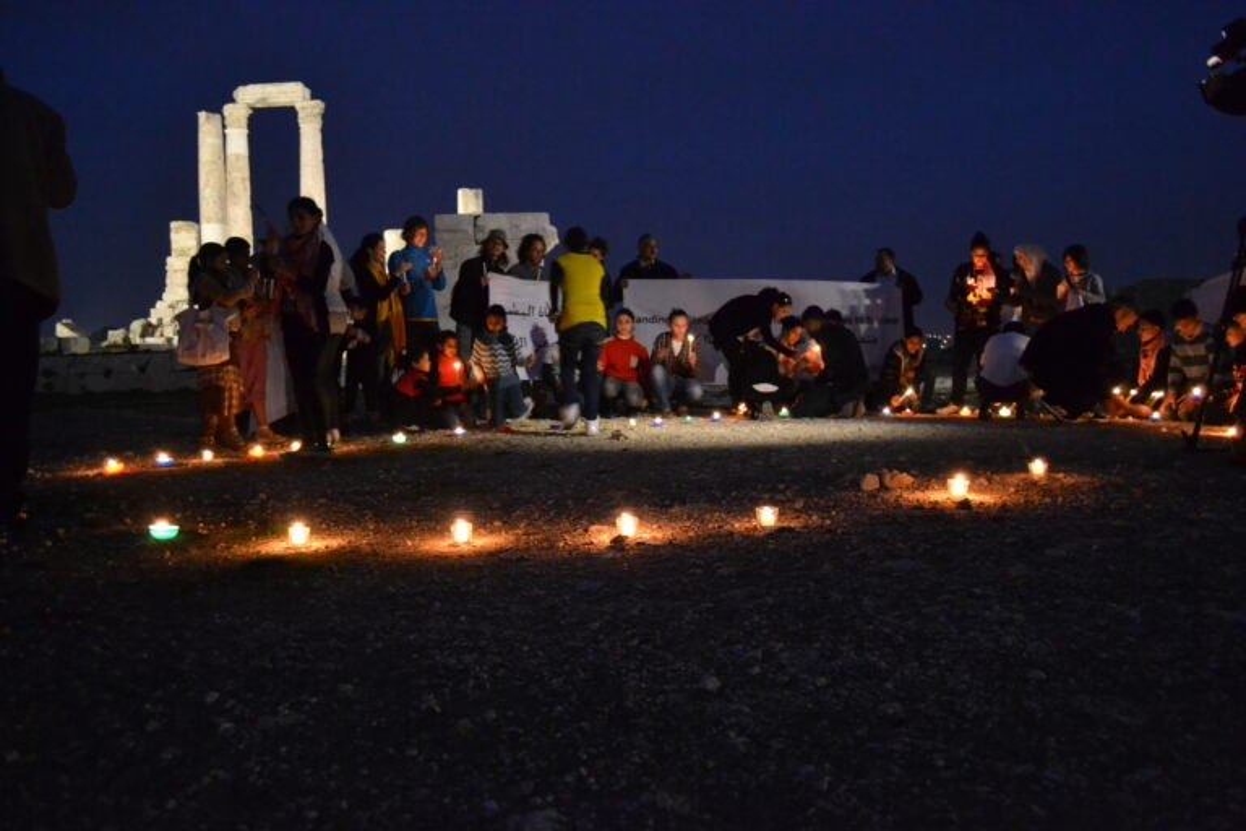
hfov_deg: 67.4
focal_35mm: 27
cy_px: 416
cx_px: 623
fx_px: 934
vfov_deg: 47.9
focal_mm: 18
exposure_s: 1/13
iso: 3200
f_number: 3.5
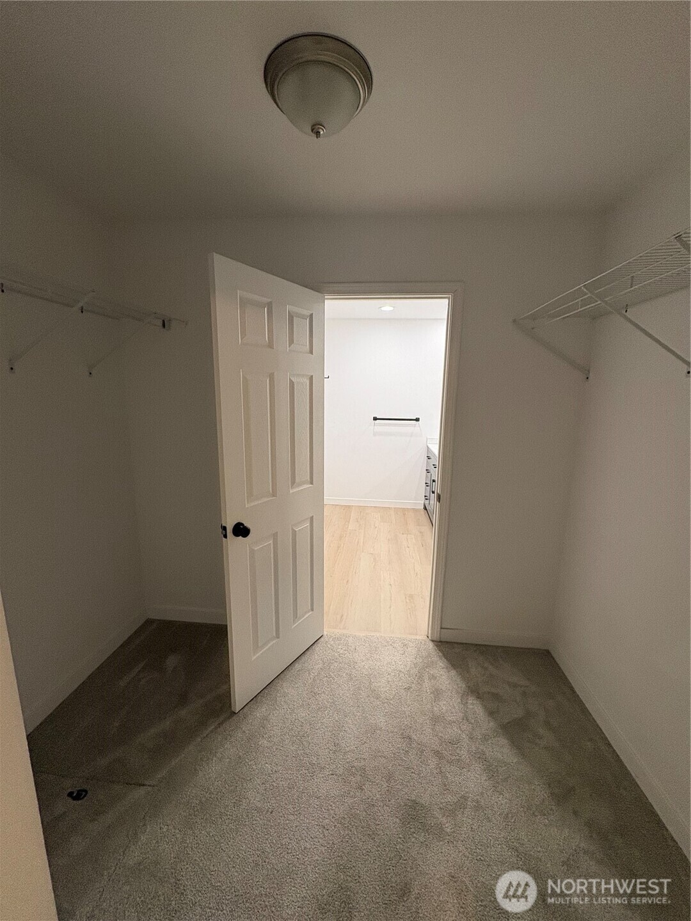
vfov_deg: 102.1
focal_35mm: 14
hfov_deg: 85.7
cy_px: 460
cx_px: 346
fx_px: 373
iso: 250
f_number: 2.2
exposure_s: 1/120
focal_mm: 2.22
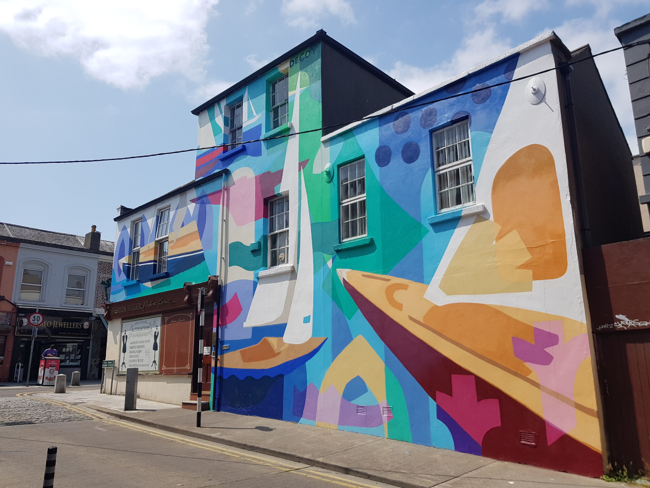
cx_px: 325
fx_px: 488
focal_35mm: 26
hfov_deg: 67.3
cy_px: 244
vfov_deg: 53.1
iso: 40
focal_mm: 4.2
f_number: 1.7
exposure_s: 1/2840
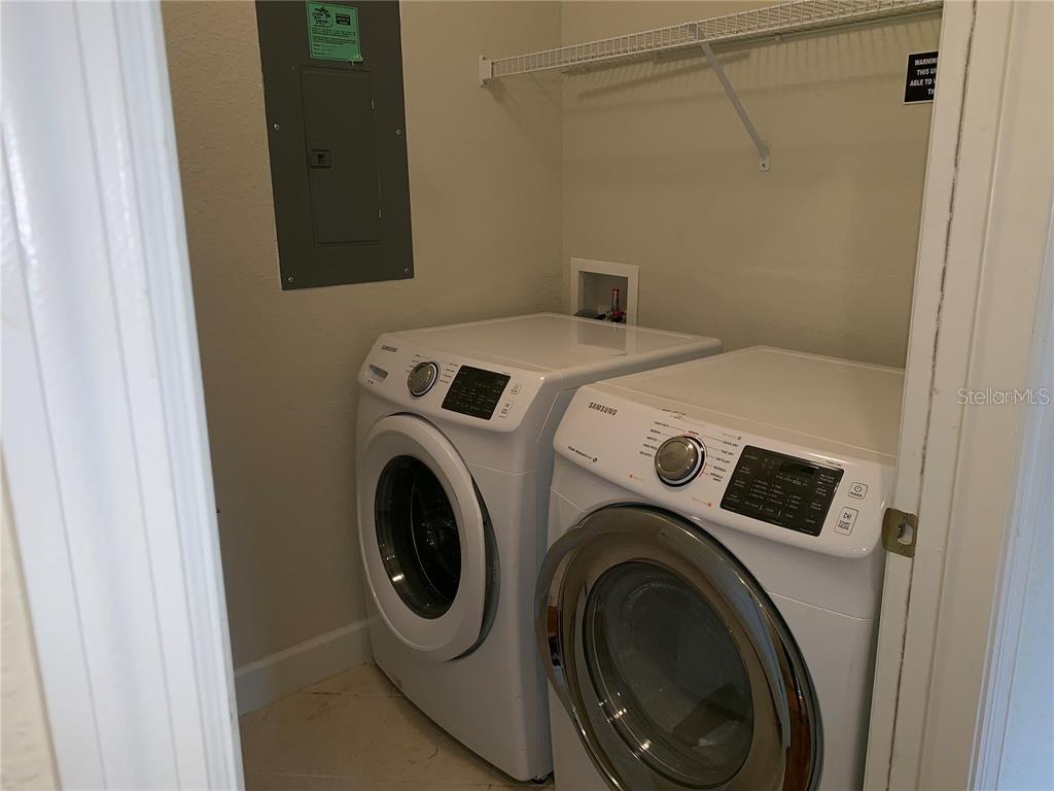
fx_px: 792
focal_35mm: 26
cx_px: 527
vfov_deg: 53.1
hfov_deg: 67.3
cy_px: 396
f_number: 1.8
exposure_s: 1/30
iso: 25
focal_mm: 4.25
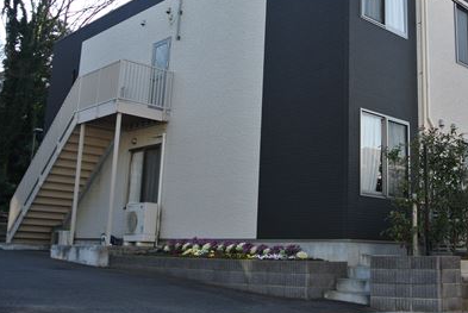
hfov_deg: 43.7
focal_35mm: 44
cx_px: 319
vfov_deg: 30.5
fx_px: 573
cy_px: 124
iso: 100
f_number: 4
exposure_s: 1/250
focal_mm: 10
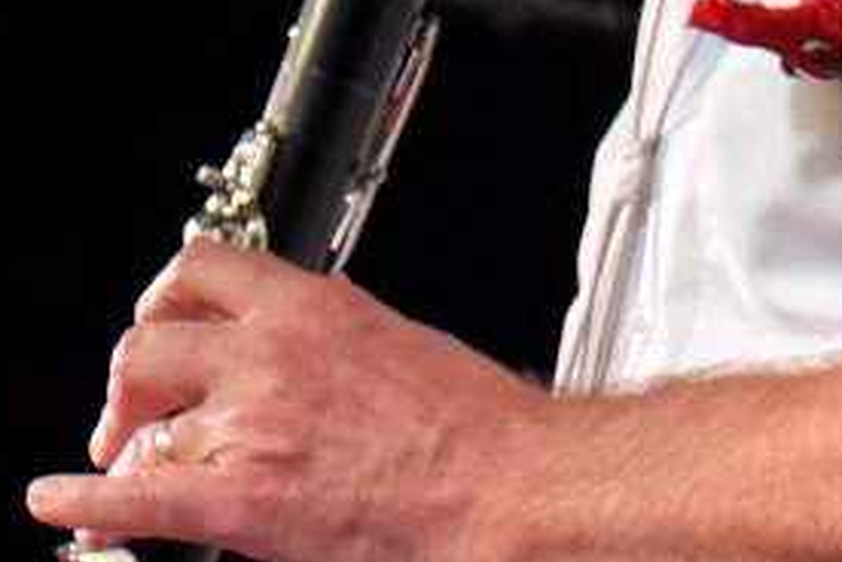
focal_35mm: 424
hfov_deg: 4.8
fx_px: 9916
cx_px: 1815
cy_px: -61
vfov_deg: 3.2
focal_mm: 40.7
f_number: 4
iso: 2500
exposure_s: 1/240
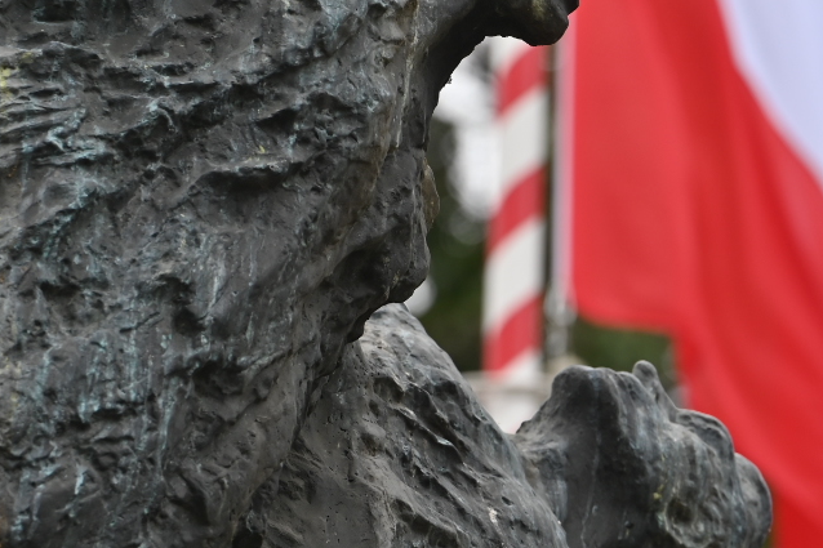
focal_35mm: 457
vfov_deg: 3.0
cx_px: 690
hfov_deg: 4.5
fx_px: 10444
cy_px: 228
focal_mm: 180
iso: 100
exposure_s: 1/250
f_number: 4
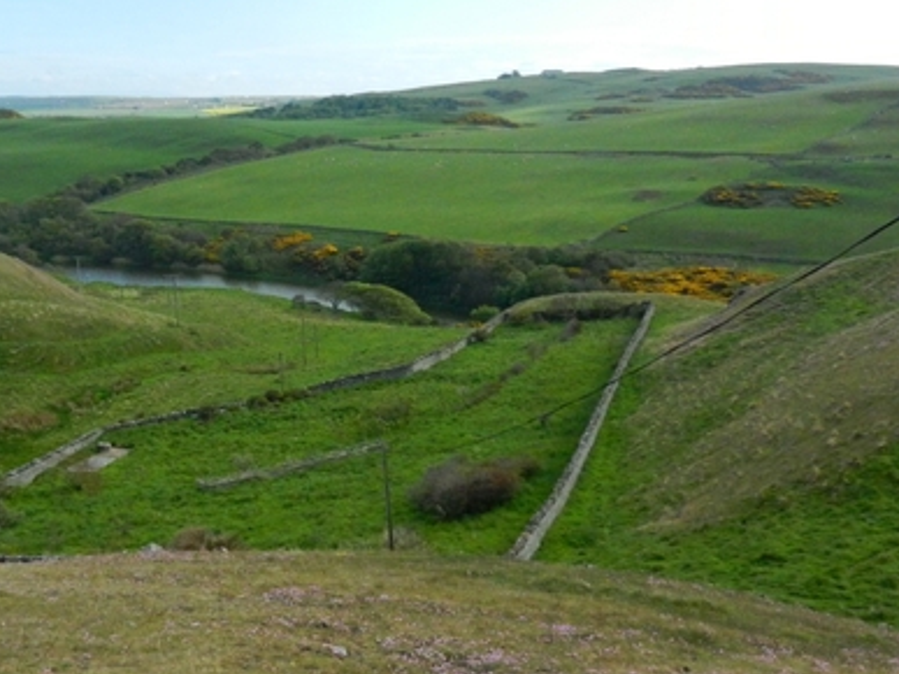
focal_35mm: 45
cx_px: 307
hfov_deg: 41.6
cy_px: 284
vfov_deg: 32.1
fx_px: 1168
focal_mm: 5.1
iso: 800
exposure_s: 1/1250
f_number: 7.2
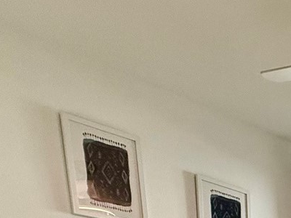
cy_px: 421
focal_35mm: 56
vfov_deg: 18.5
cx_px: 435
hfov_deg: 25.7
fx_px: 471
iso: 250
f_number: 2.2
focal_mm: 2.22
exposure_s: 1/120
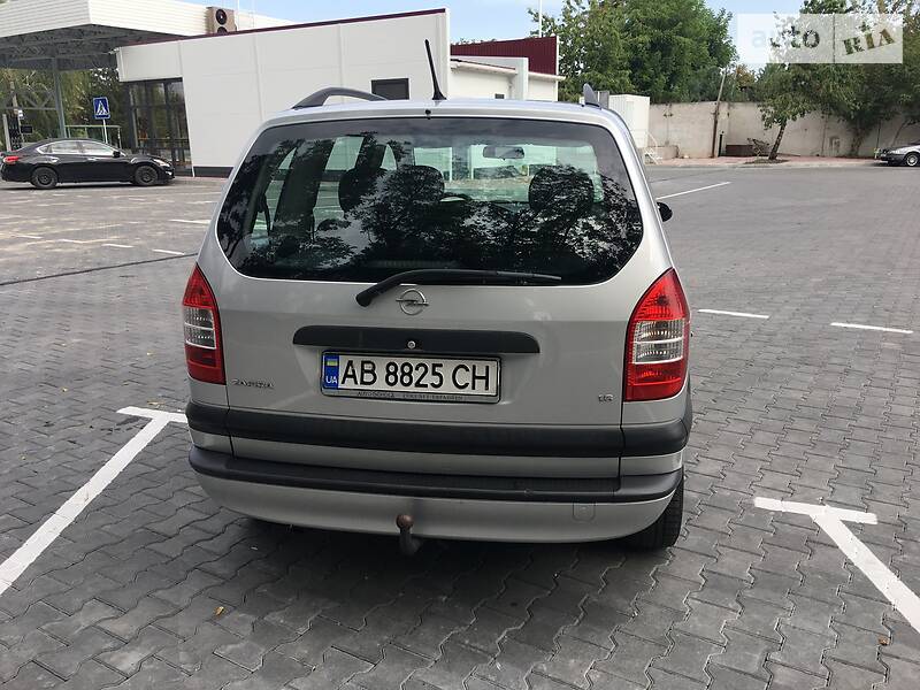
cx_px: 460
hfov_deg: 61.7
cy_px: 345
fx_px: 771
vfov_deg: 48.2
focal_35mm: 29
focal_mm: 4.2
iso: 25
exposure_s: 1/455
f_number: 2.2
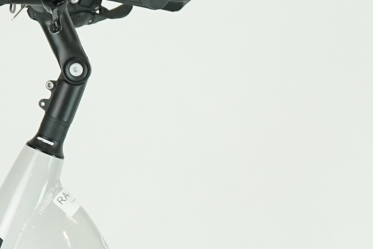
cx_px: 278
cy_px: 455
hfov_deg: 8.3
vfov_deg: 5.5
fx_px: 2559
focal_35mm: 247
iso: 1600
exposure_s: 1/200
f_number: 6.3
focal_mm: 58
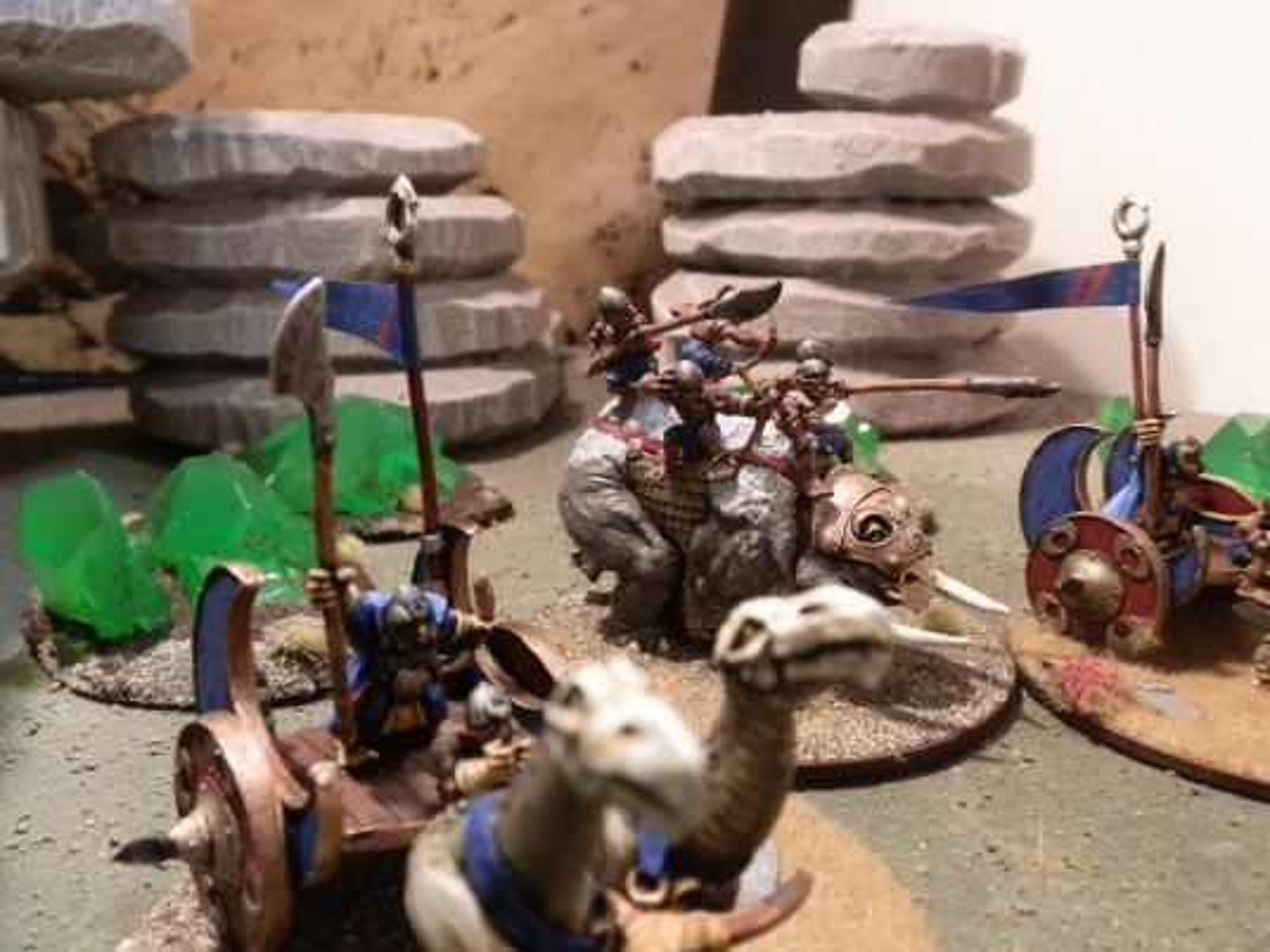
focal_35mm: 28
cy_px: 476
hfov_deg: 63.4
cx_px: 635
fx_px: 1027
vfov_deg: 49.7
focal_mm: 5
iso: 400
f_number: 3.1
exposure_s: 1/60
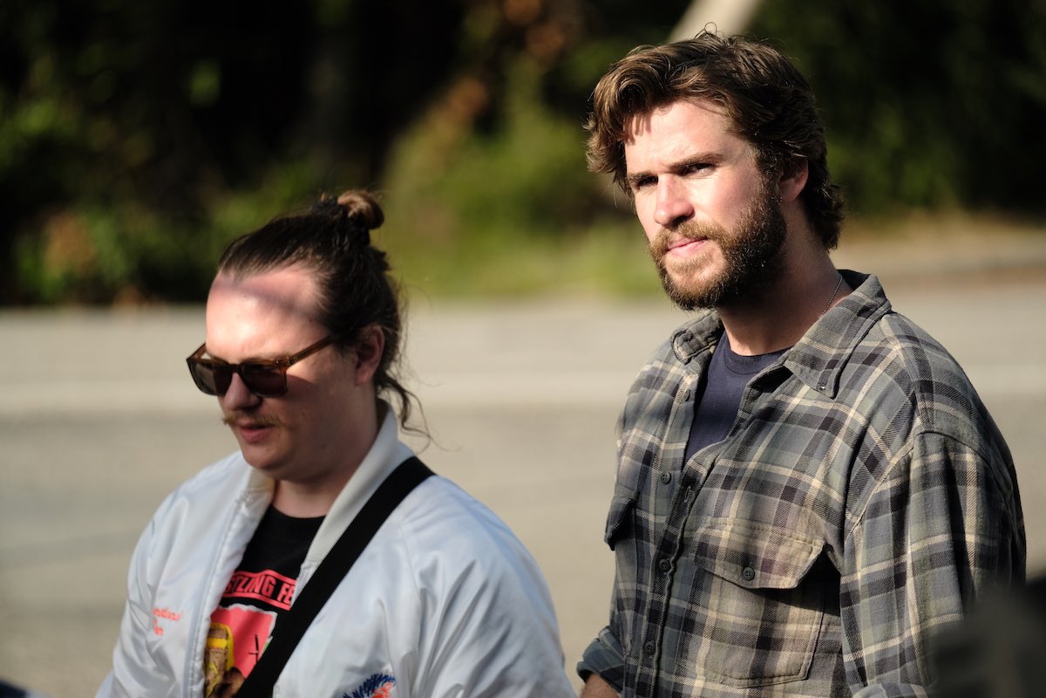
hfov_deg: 9.8
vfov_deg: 6.5
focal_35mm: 210
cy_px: 349
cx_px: 523
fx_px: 6101
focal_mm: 140
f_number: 2.8
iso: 400
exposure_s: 1/1100
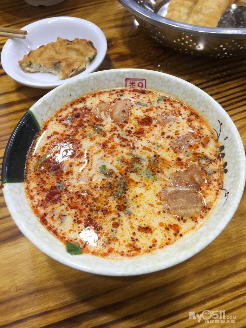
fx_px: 275
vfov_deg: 61.7
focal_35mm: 29
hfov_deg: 48.2
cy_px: 164
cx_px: 123
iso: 32
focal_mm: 4.15
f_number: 2.2
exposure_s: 1/33
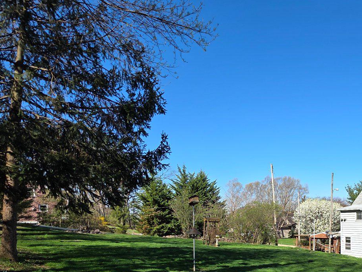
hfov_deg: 55.8
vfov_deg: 44.9
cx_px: 305
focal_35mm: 29
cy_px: 231
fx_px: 303
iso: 40
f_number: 1.9
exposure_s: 1/1406
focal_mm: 2.2
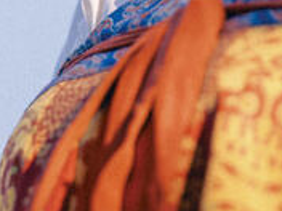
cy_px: 42
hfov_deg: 2.9
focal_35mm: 693
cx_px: 468
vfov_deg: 2.1
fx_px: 5646
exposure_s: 1/1600
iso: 200
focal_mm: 110
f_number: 2
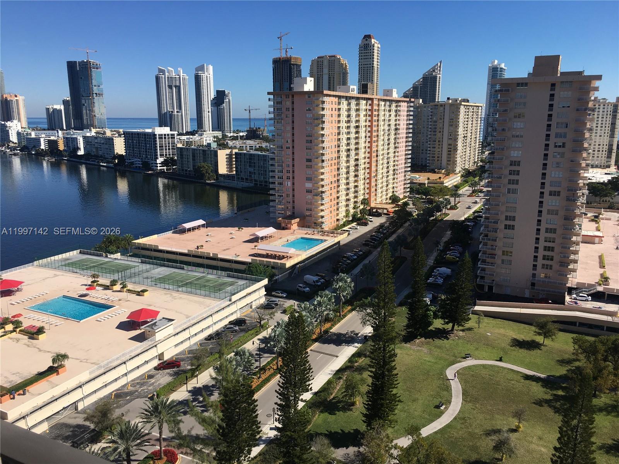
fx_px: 519
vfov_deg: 48.2
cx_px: 310
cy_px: 232
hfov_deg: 61.7
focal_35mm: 29
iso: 25
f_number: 2.2
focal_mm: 4.15
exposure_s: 1/1923
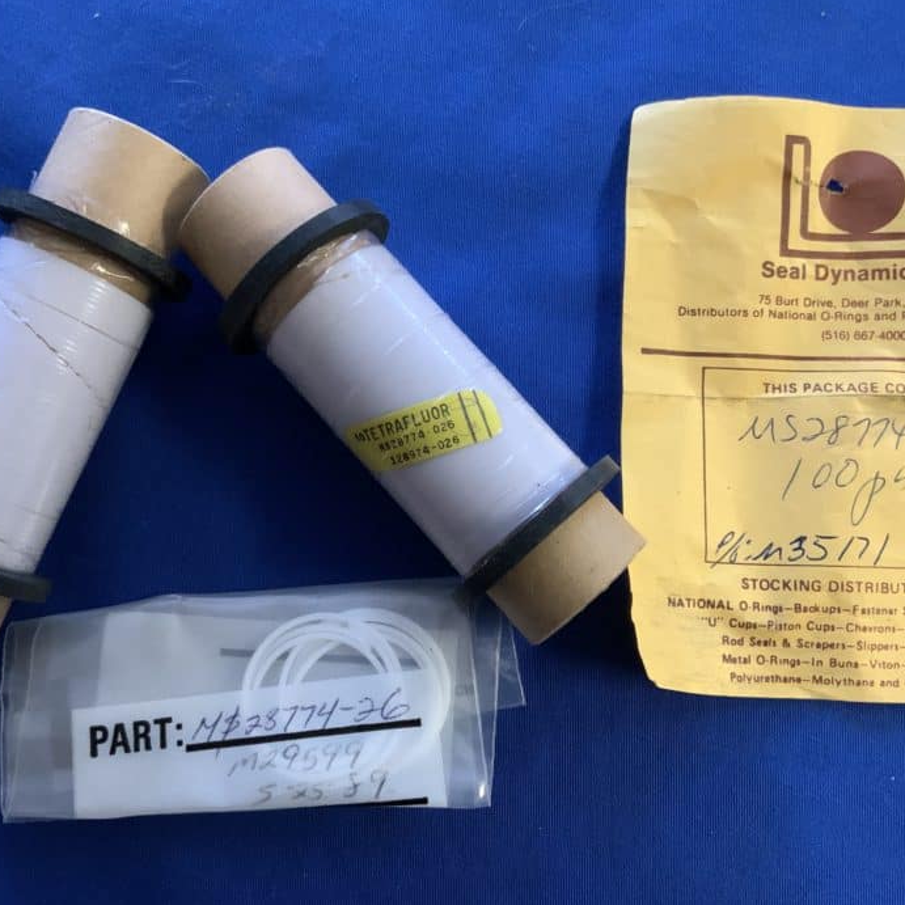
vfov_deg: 43.9
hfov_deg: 43.9
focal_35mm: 38
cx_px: 465
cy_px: 449
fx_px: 1124
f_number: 1.8
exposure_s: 1/60
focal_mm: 3
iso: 250
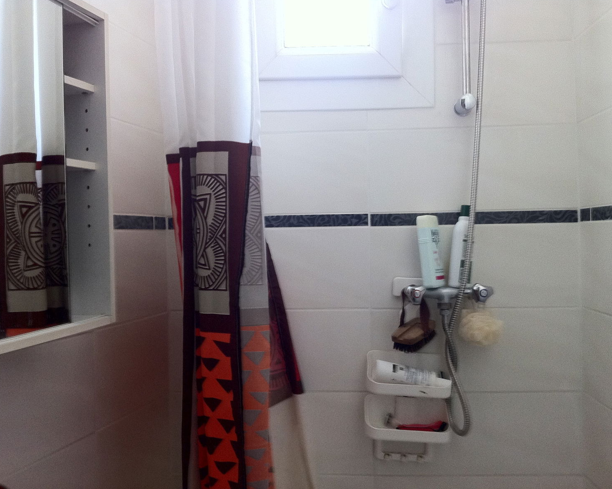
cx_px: 300
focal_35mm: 37
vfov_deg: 40.1
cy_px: 242
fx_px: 670
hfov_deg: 49.1
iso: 125
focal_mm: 3.85
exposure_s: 1/17
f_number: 2.8
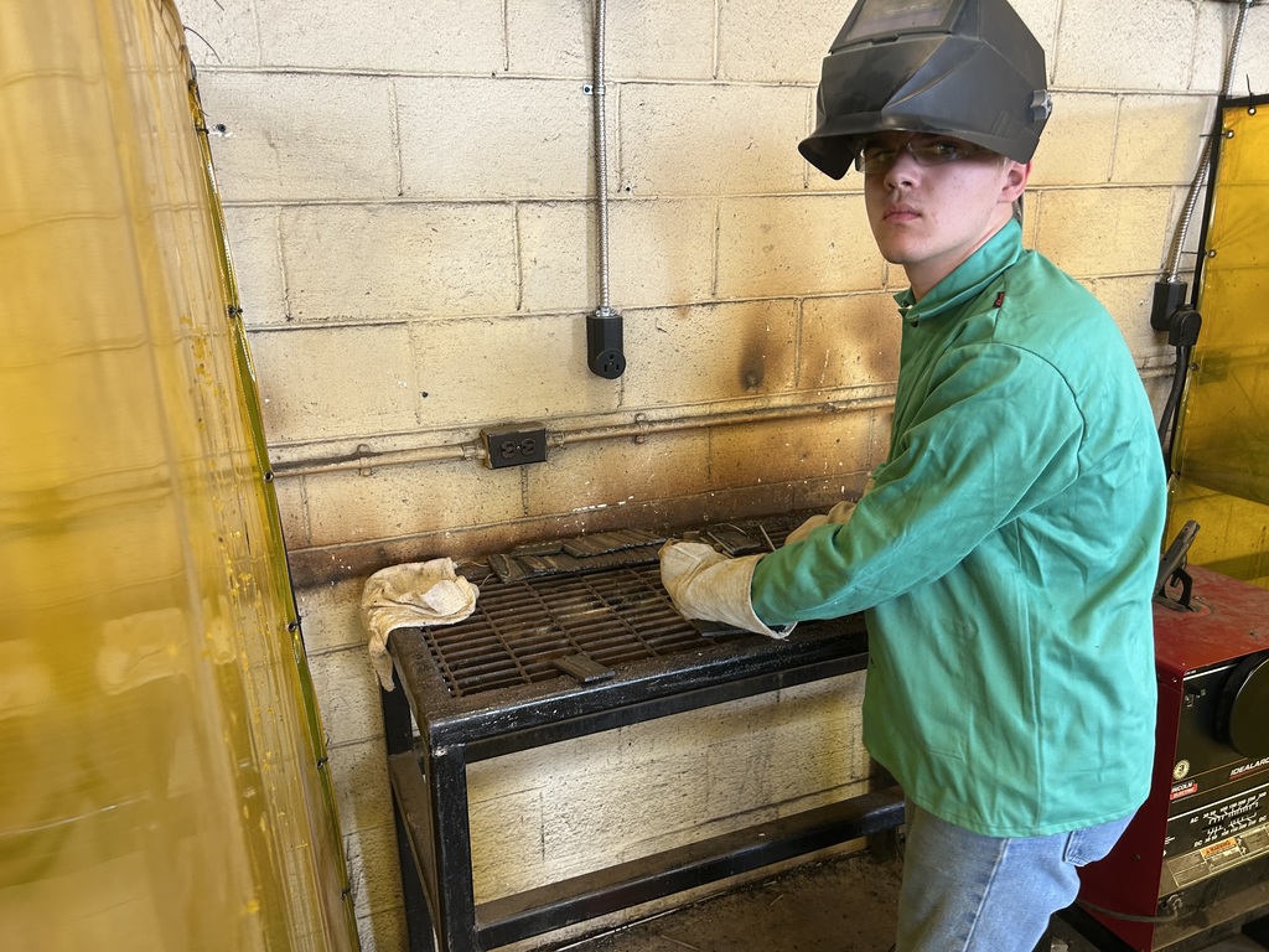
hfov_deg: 67.3
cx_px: 634
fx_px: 953
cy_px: 476
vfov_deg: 53.1
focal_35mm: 26
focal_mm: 5.7
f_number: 1.5
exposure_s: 1/60
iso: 100
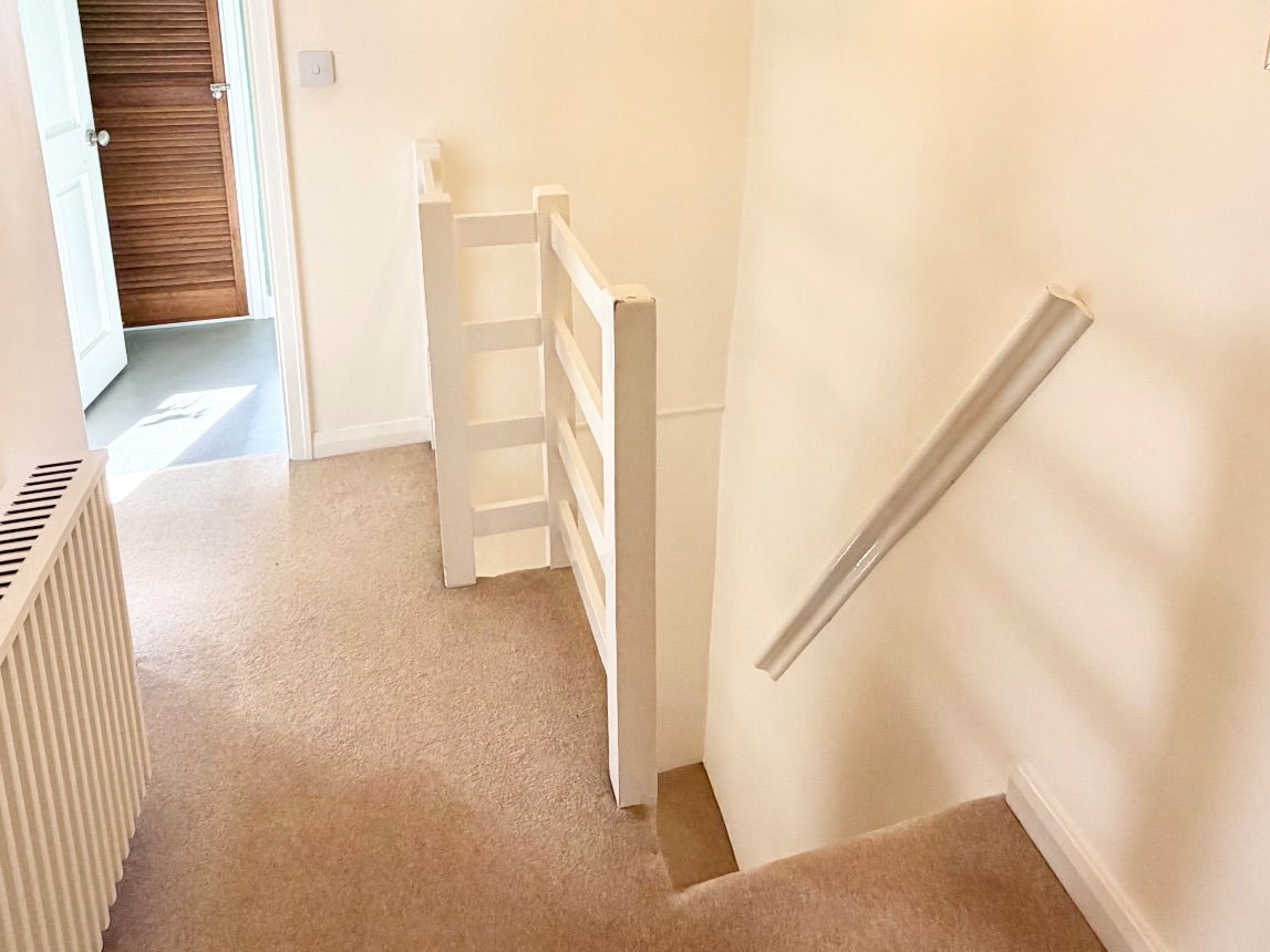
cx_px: 673
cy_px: 173
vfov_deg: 51.0
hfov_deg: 69.3
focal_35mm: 25
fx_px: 917
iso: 125
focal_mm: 2.22
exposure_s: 1/121
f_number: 2.2
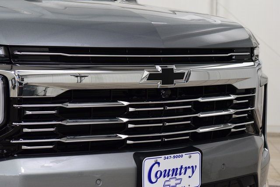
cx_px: 140
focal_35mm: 90
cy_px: 94
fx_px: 700
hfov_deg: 22.6
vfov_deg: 15.2
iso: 1600
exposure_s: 1/125
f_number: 5
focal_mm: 60
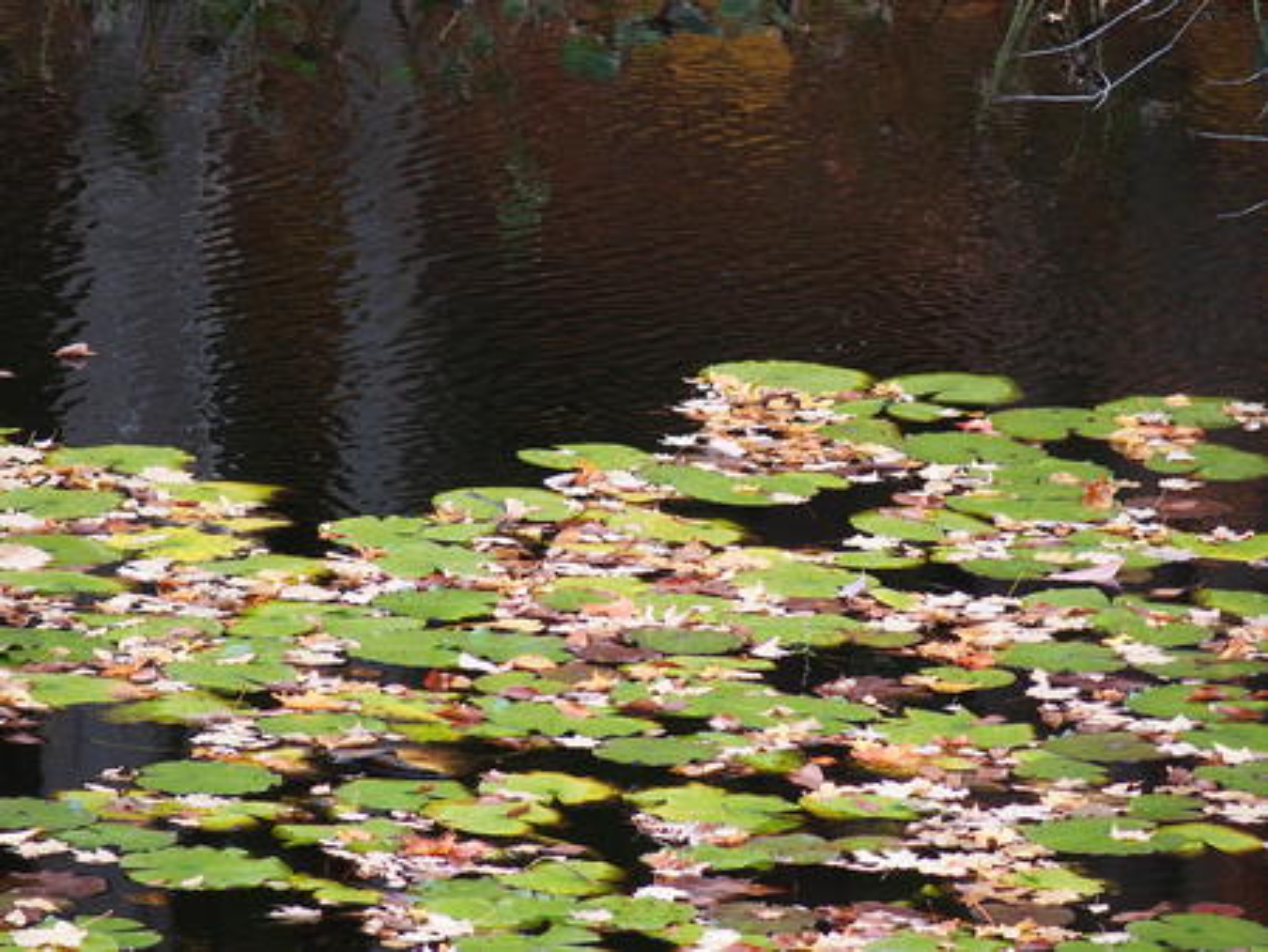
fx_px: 10995
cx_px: 634
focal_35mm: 300
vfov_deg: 5.0
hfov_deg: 6.6
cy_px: 476
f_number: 2.8
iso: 160
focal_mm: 64.3
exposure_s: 1/250
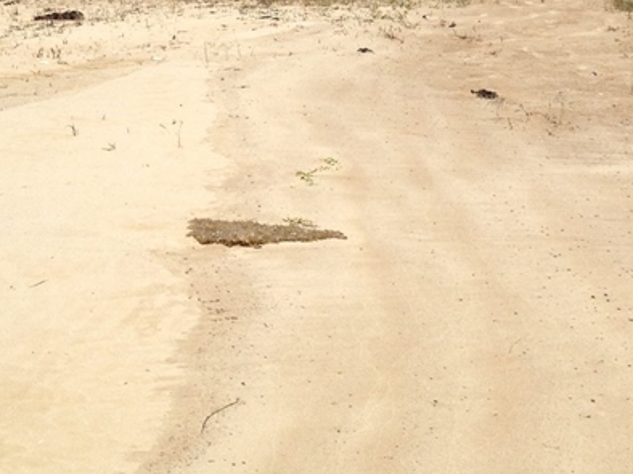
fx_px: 1663
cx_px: 463
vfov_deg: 15.7
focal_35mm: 91
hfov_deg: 21.4
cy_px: -64
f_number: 2.4
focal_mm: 4.28
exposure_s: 1/2907
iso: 50
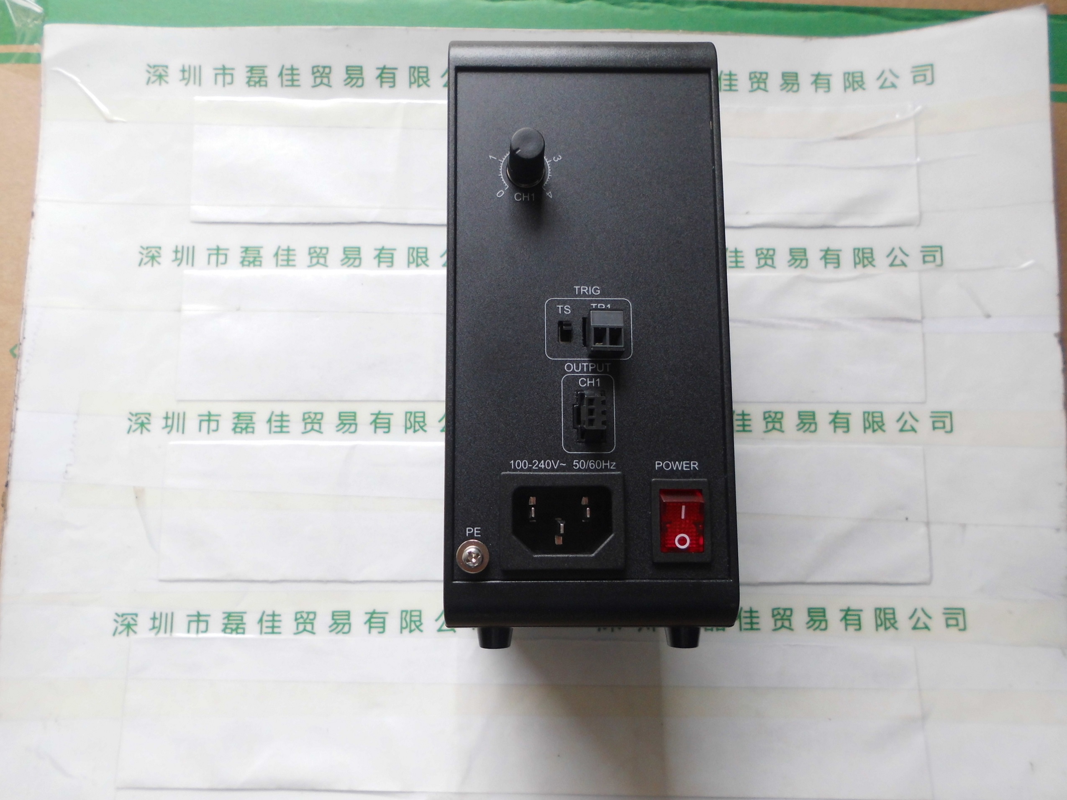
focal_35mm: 26
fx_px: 801
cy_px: 400
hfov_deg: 67.3
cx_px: 534
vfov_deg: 53.1
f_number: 3.2
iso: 100
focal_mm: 4.6
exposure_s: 1/94
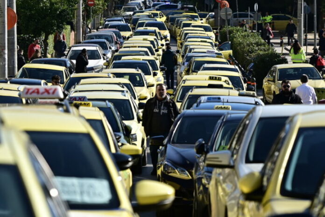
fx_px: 1083
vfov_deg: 11.4
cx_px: 162
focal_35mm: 120
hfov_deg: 17.1
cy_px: 108
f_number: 4
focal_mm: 120
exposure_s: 1/1250
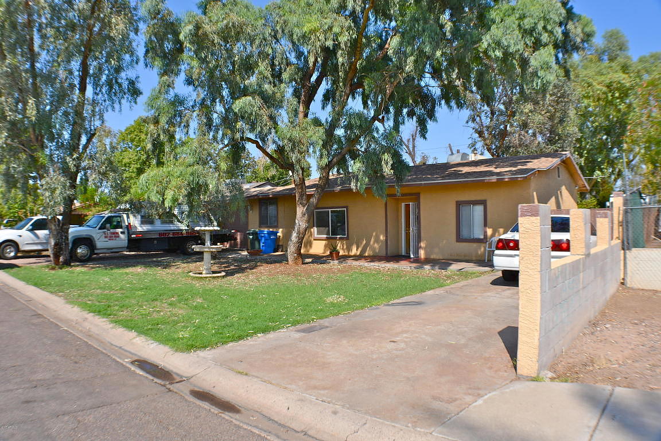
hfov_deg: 67.4
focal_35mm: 27
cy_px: 220
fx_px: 496
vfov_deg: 47.9
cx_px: 330
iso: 100
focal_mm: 18
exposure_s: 1/200
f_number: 11
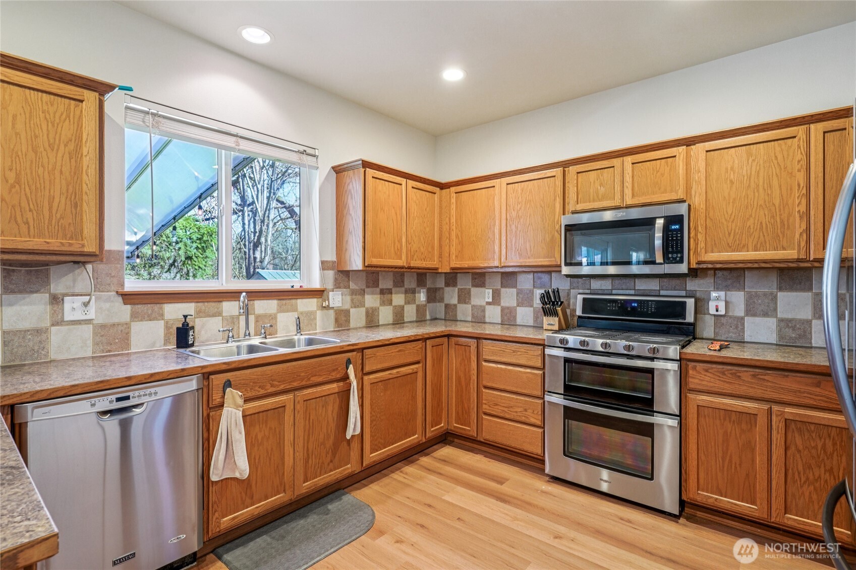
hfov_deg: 93.3
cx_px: 428
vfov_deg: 70.4
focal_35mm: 17
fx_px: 404
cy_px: 285
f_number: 8
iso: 400
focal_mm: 17
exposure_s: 1/6
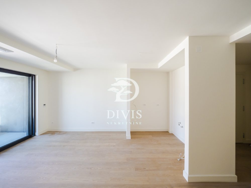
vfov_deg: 85.7
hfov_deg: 102.1
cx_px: 126
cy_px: 94
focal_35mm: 14
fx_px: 102
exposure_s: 1/125
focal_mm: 7
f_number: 4
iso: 400
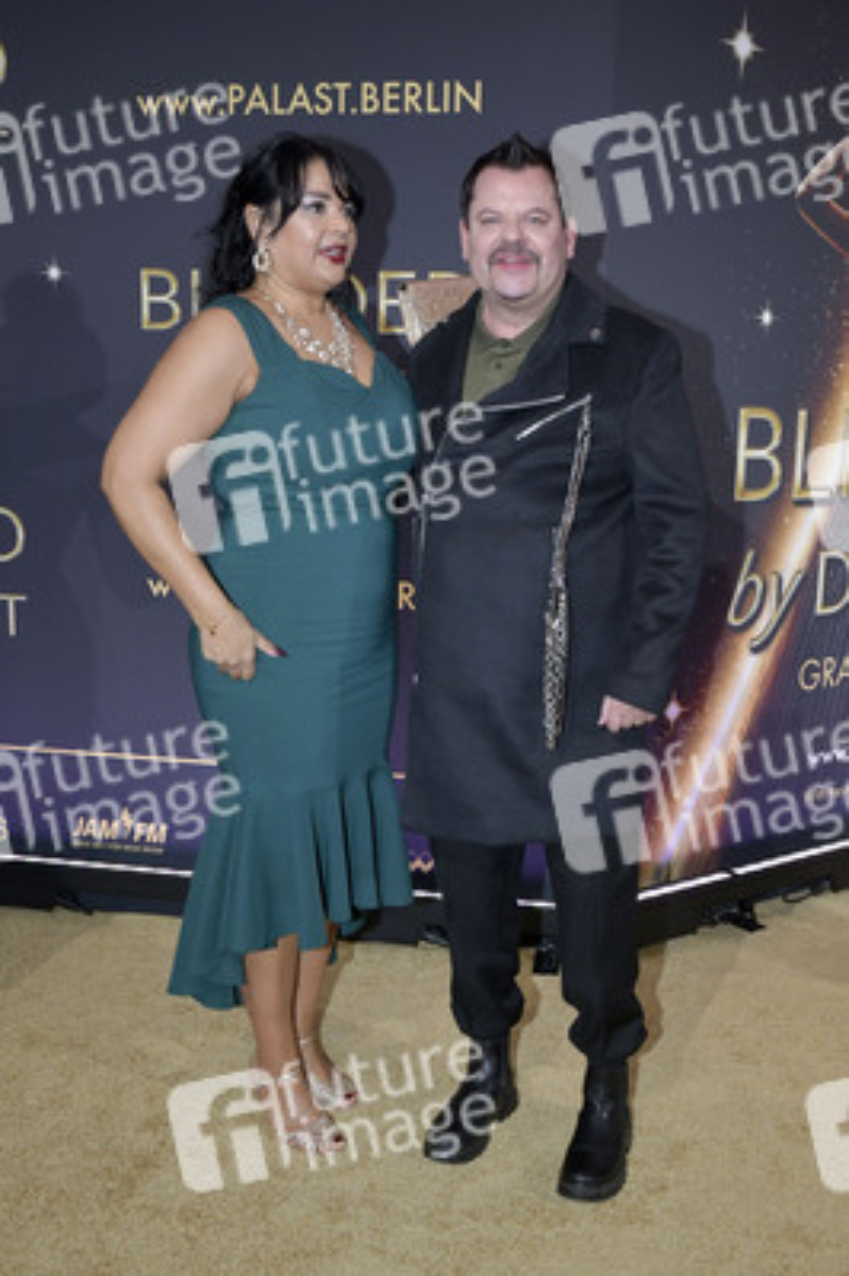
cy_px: 638
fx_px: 1134
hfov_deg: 41.0
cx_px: 424
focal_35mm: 32
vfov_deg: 58.8
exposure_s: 1/250
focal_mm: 32
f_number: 6.3
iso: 1250
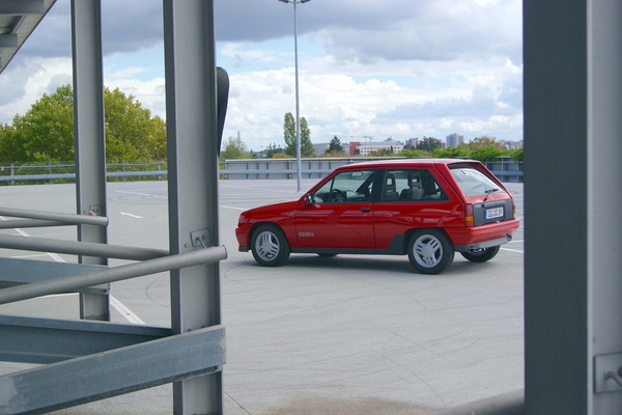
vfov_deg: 22.6
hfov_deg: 33.4
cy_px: 208
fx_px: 1037
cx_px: 311
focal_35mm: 60
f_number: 6.3
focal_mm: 40
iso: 100
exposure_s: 1/250
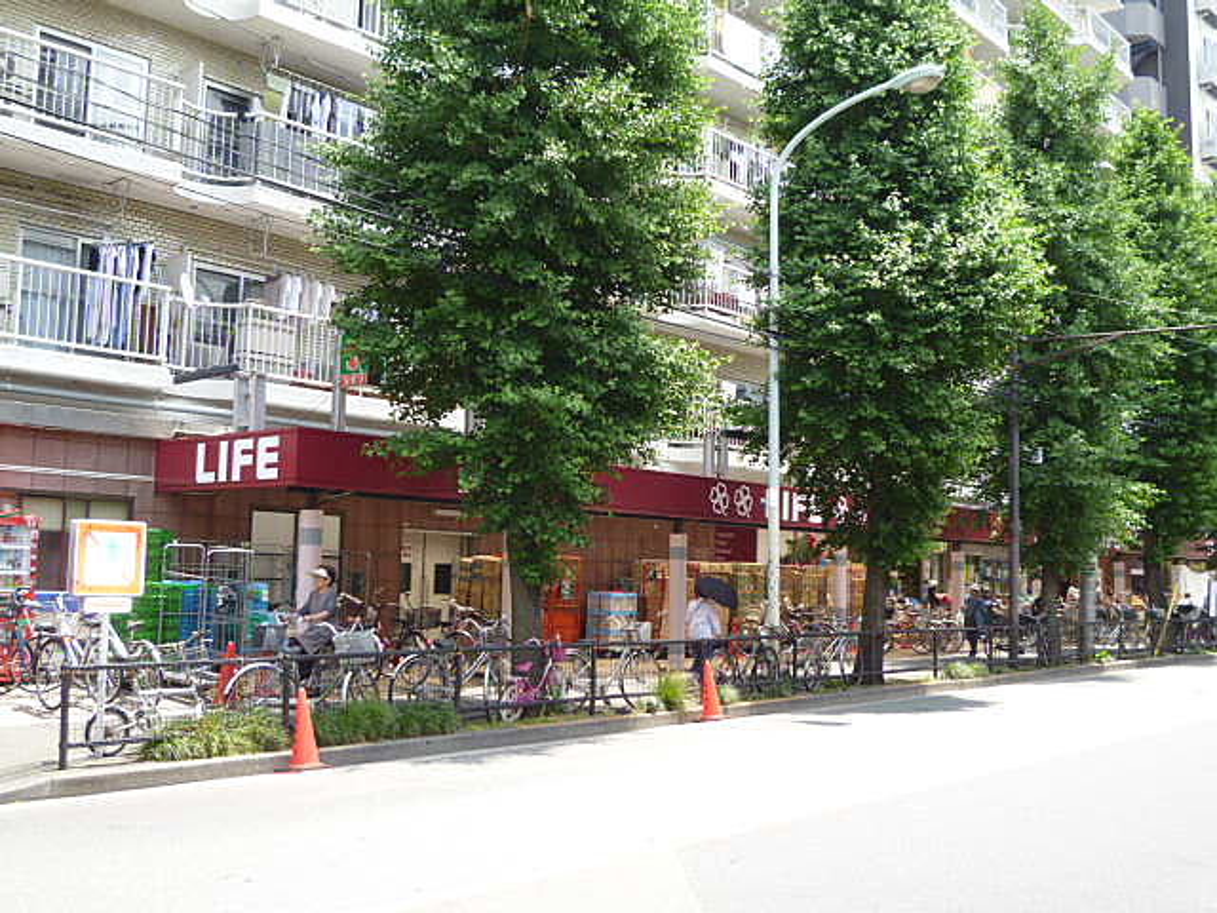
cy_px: 456
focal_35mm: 36
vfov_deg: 39.7
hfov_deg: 51.4
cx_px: 608
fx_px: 1266
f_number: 2.9
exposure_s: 1/250
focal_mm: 6.4
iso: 100
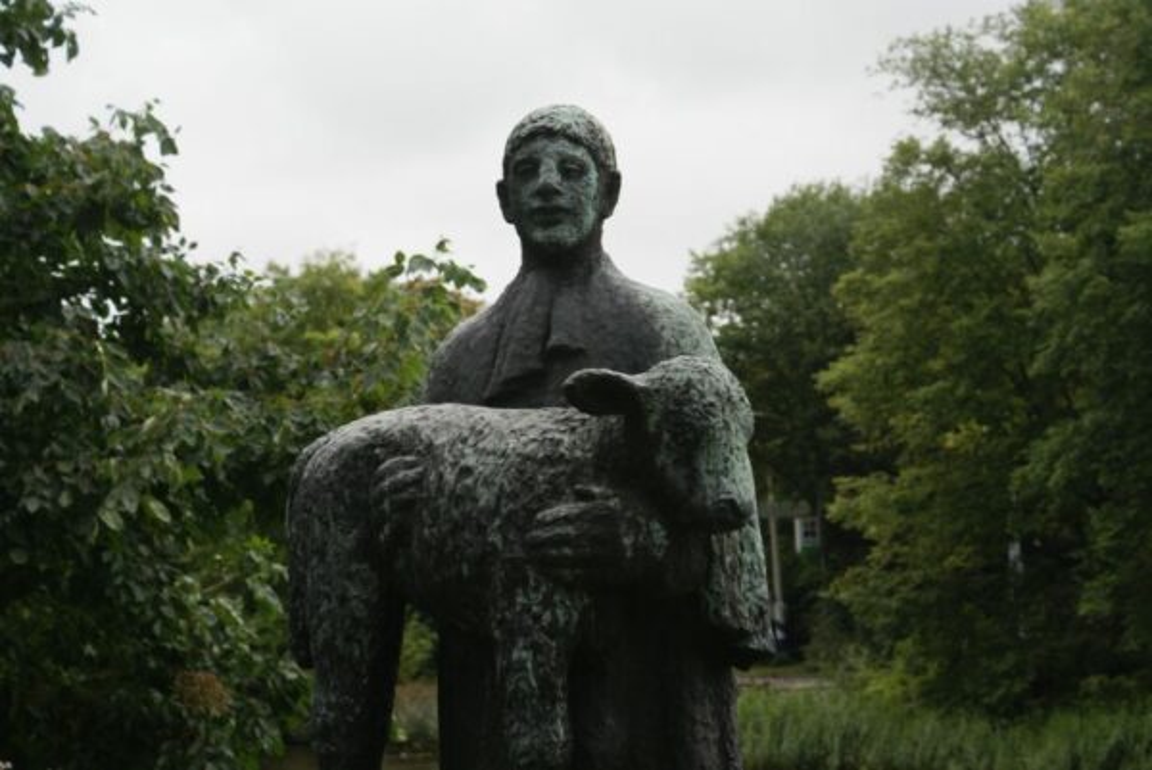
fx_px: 2882
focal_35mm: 90
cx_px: 576
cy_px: 385
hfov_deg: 22.6
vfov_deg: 15.2
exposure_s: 1/125
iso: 100
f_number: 6.3
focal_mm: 60
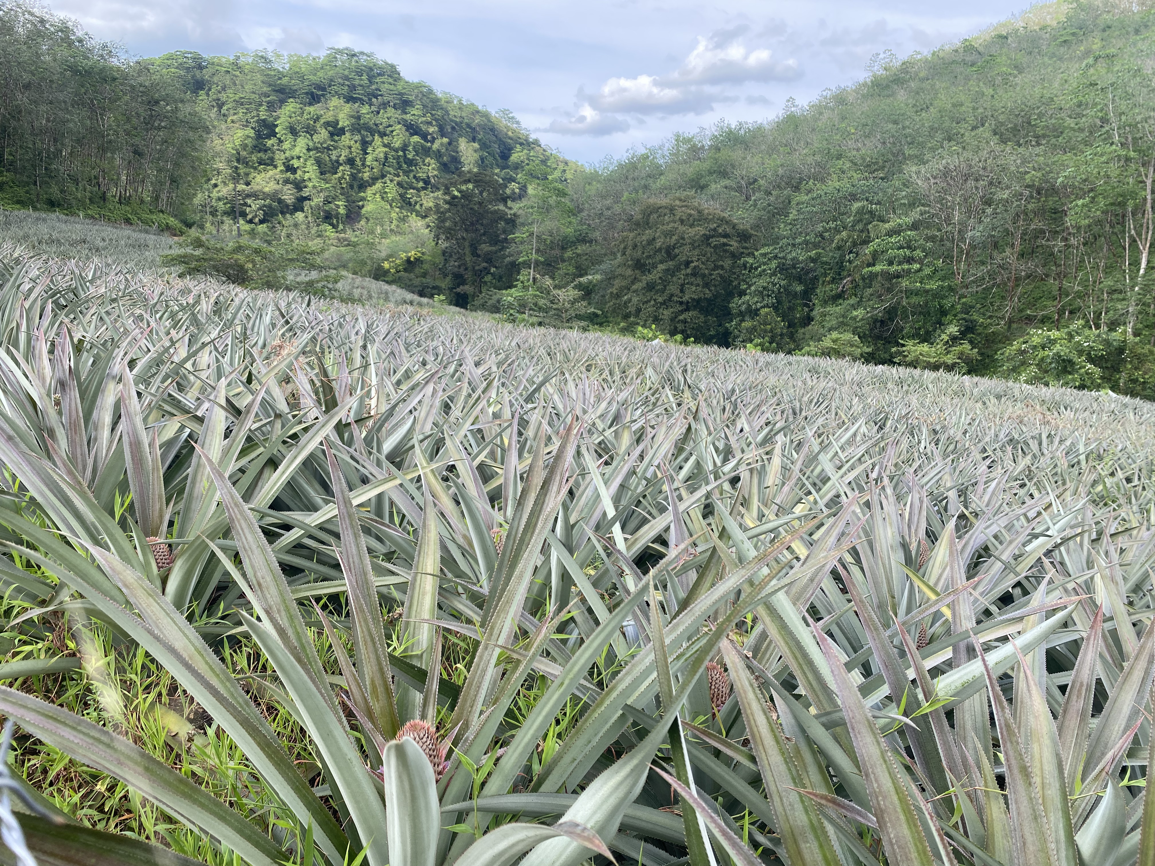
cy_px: 433
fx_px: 868
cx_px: 578
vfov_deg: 53.1
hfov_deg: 67.3
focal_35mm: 26
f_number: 1.8
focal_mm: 4.25
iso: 32
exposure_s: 1/510
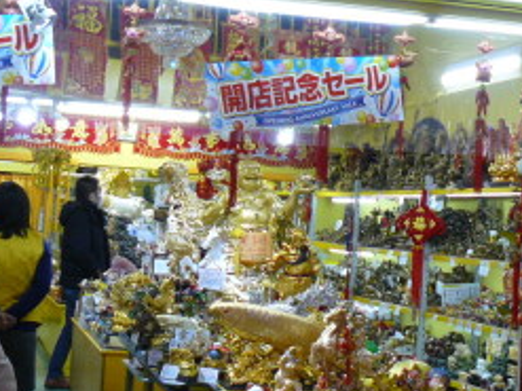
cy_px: 88
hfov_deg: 26.7
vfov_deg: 20.0
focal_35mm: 73
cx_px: 260
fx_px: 1100
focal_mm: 6
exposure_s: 1/60
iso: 200
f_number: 2.8
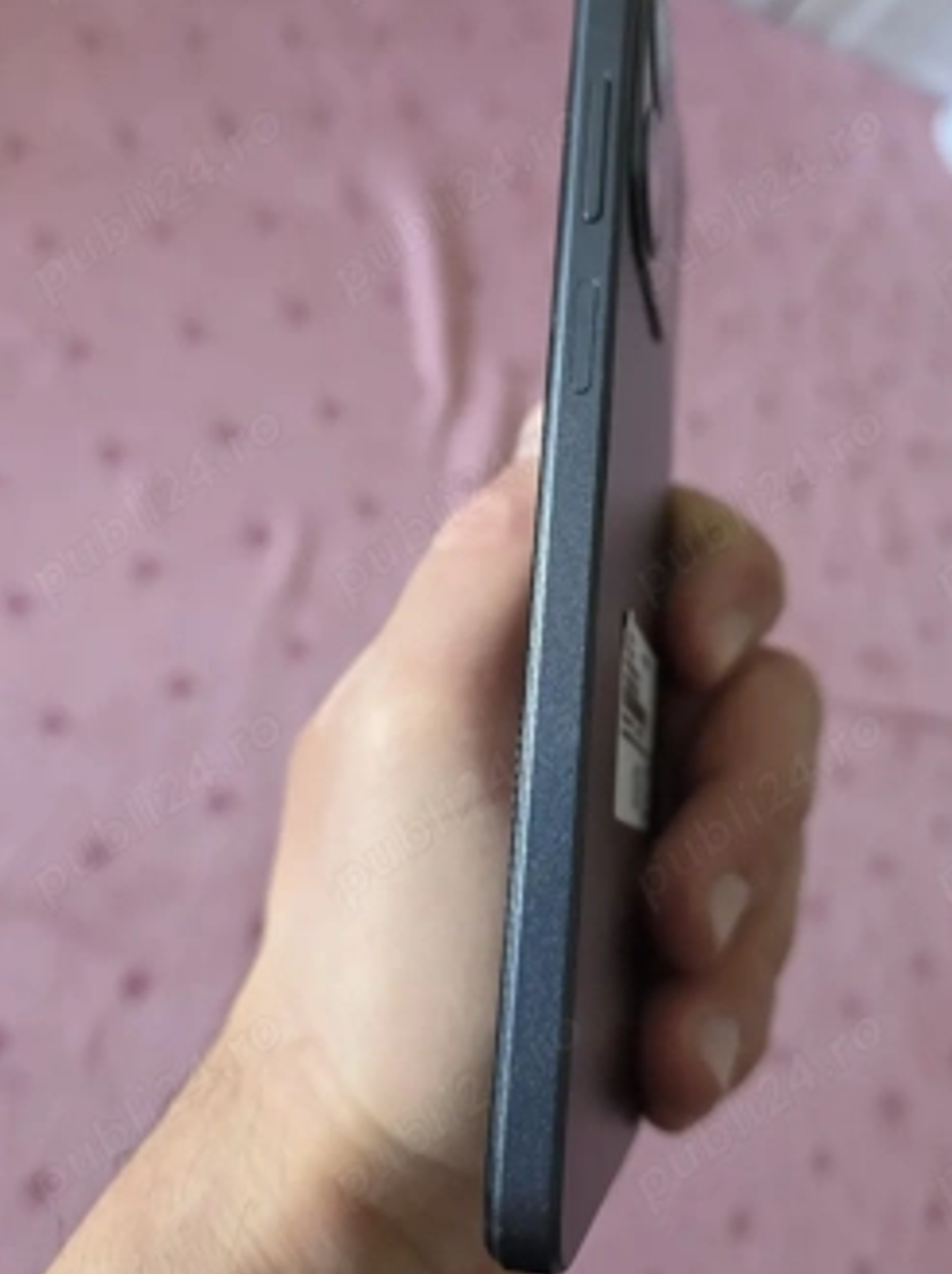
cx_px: 534
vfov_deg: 63.2
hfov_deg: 49.5
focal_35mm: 28
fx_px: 1029
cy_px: 550
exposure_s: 1/101
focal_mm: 6.3
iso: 640
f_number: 1.7
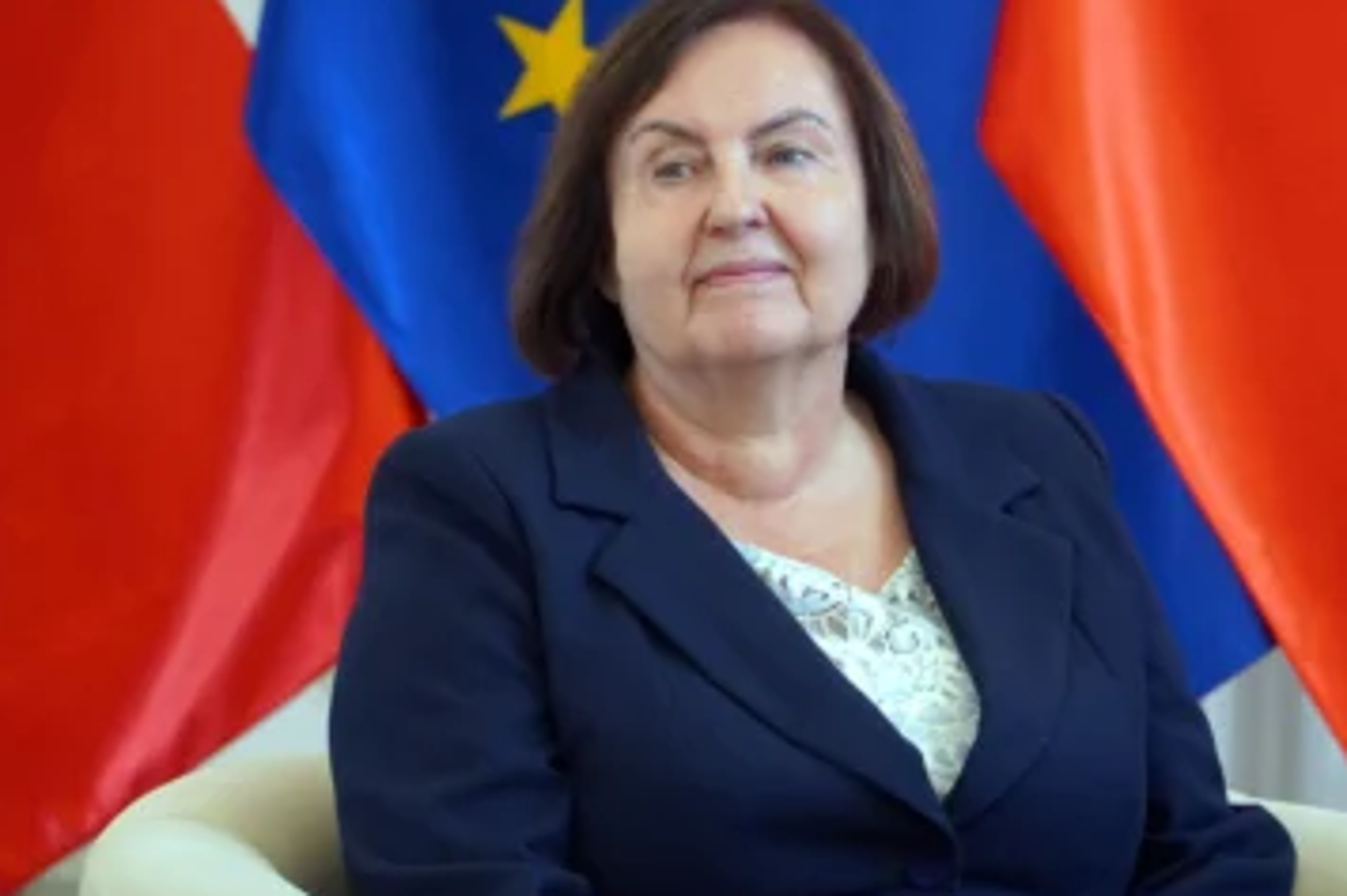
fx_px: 6456
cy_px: 473
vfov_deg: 7.9
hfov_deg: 11.9
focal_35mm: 173
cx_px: 806
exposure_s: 1/160
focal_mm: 91
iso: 2500
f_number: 4
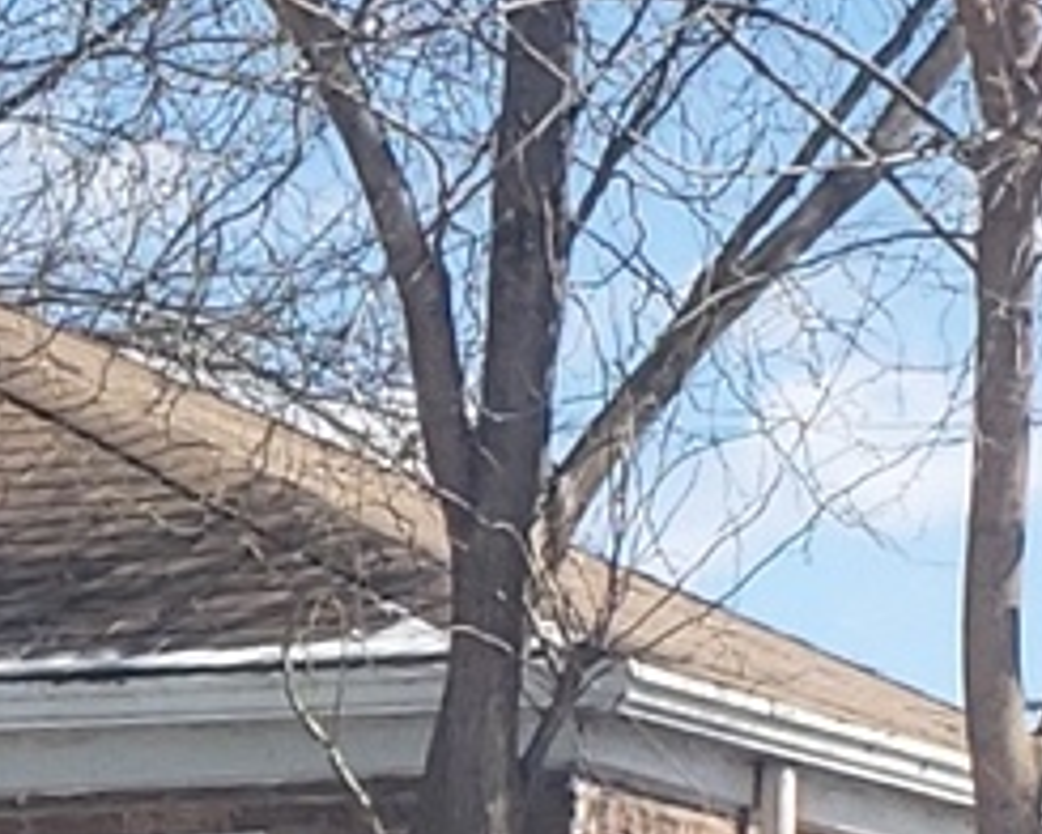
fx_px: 4595
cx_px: -1197
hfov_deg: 11.4
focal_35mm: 149
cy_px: 489
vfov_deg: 10.4
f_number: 2.4
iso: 50
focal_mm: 4.3
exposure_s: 1/1668
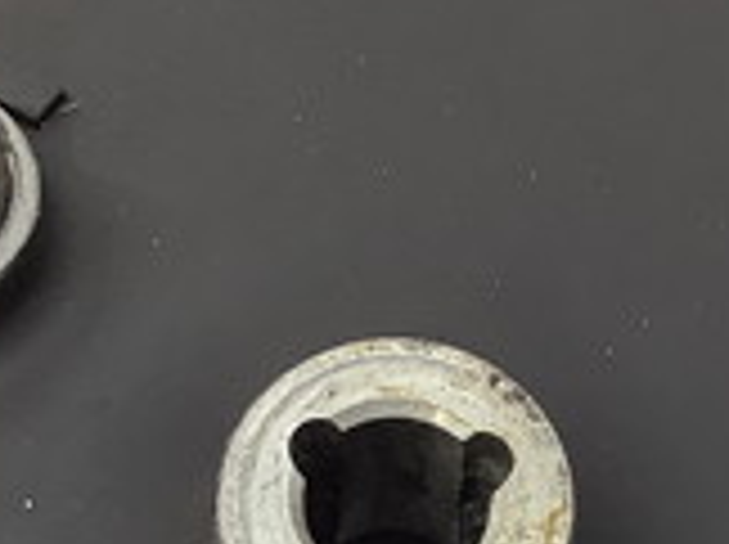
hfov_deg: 17.1
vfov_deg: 12.3
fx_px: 2418
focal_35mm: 115
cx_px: 418
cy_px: 809
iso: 64
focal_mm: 3.3
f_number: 2.4
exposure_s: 1/120
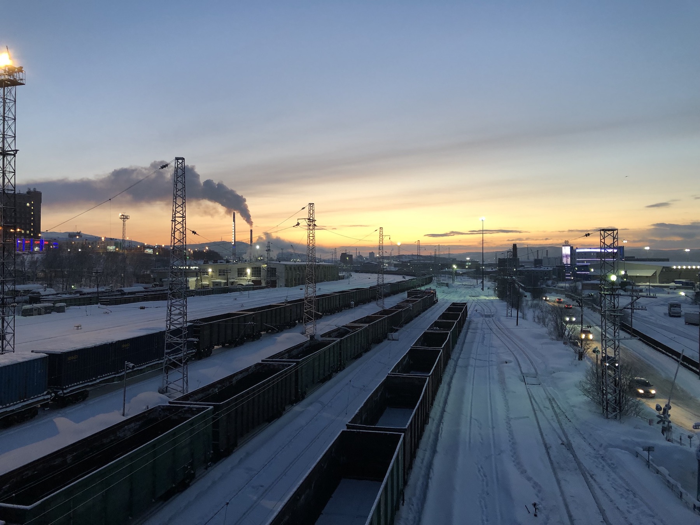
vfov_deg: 49.7
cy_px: 262
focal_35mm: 28
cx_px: 350
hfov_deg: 63.4
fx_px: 566
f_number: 1.8
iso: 40
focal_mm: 3.99
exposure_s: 1/17
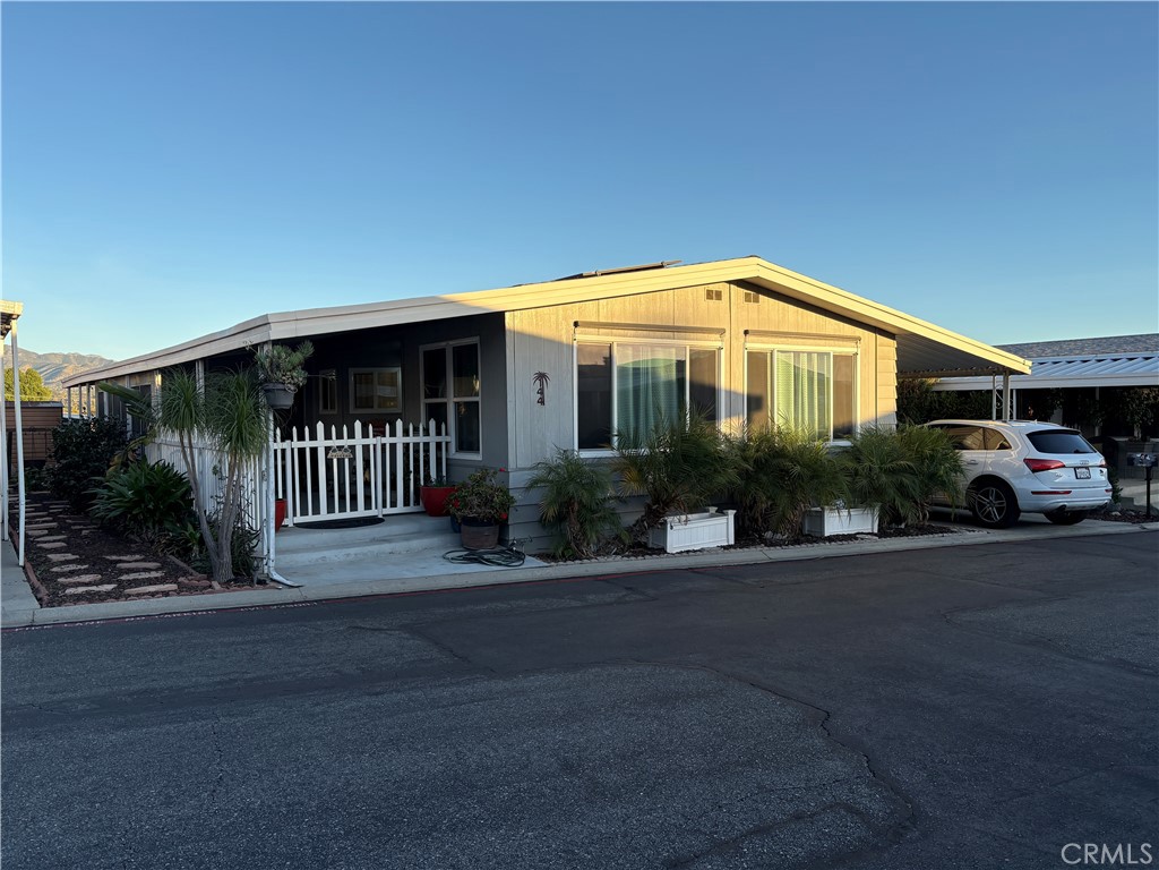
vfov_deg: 53.1
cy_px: 435
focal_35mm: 26
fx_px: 871
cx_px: 580
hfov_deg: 67.3
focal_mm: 5.96
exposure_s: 1/1001
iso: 50
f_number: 1.6
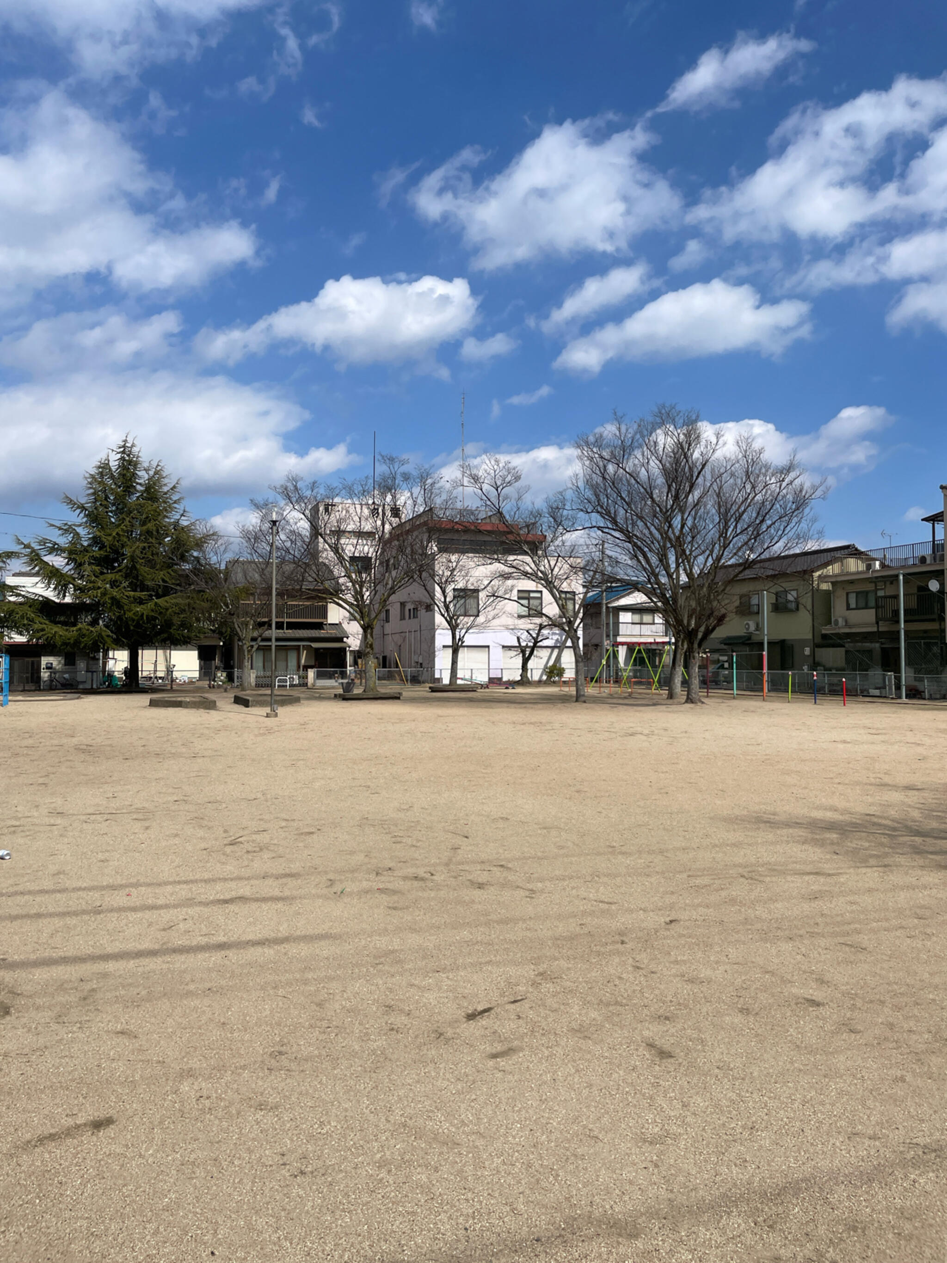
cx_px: 474
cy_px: 632
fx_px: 948
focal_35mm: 26
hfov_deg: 53.1
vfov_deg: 67.3
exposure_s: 1/9804
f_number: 1.6
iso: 50
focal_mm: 4.2
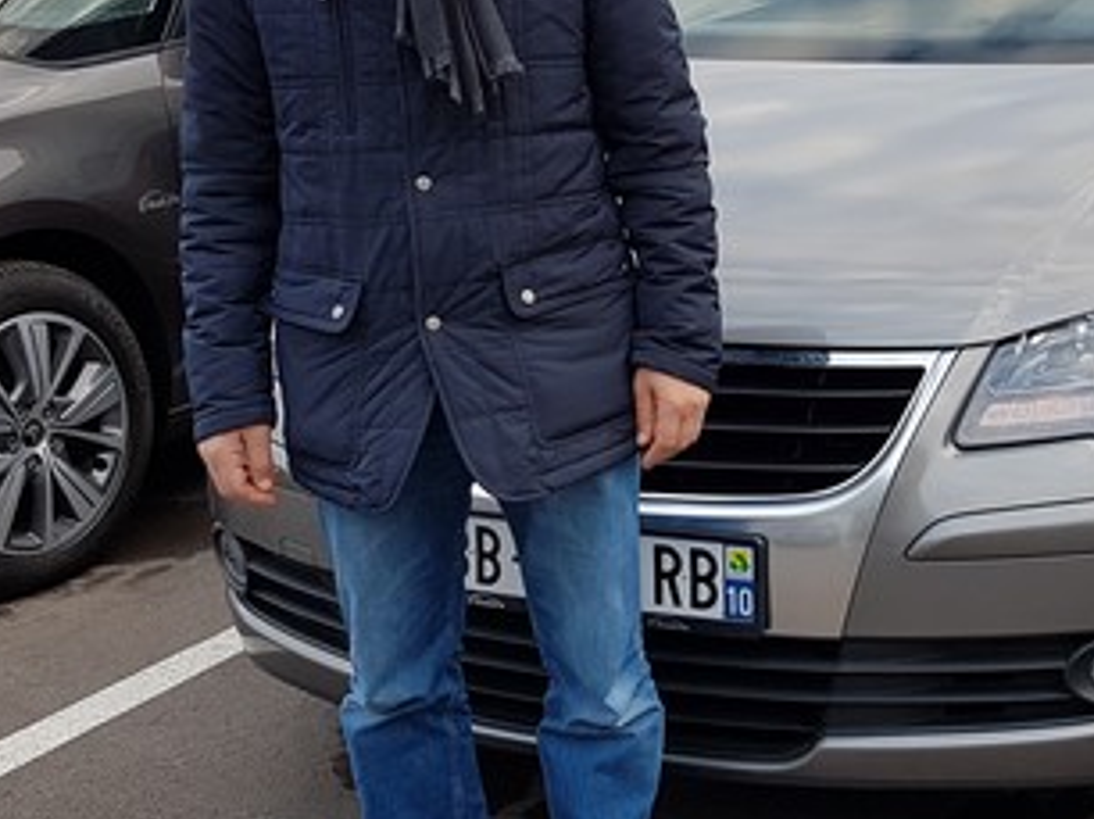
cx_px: 826
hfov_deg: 28.2
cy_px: 415
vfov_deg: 21.6
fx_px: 2147
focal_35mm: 68
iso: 40
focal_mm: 4.2
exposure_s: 1/140
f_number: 1.7
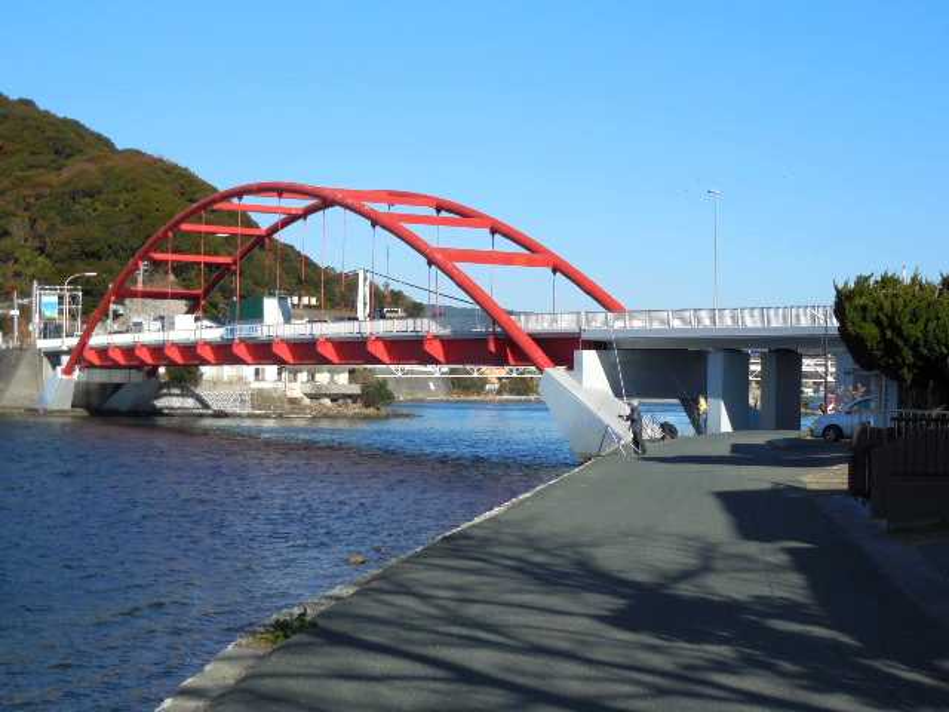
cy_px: 356
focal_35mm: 61
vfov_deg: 24.0
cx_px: 474
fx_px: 1672
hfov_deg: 31.7
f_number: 4.3
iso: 125
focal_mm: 11
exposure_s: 1/1000
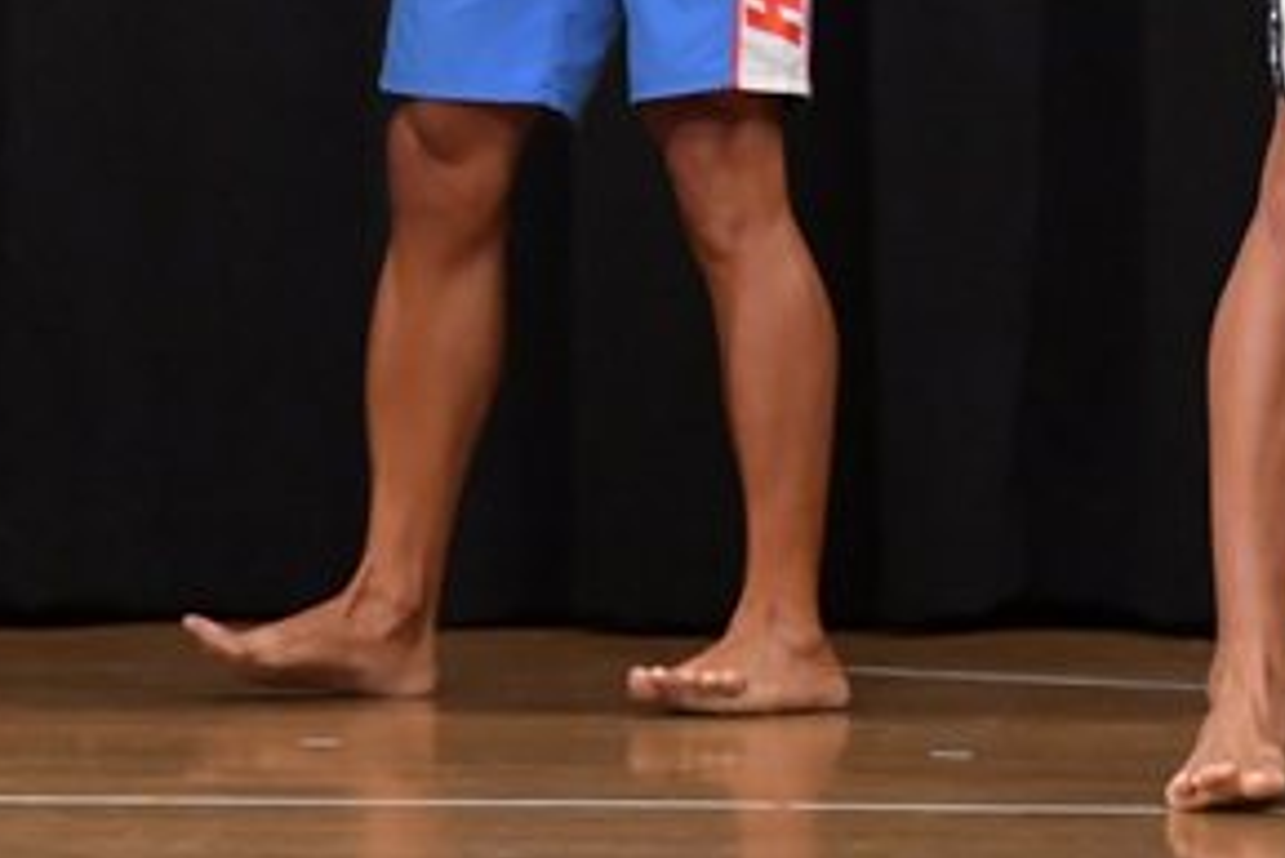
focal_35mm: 683
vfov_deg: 2.0
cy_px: -227
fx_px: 24390
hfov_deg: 3.0
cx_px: 371
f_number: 5.6
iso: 6400
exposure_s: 1/400
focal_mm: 170
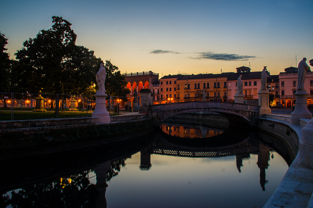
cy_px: 104
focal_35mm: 27
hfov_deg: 67.4
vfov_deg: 47.8
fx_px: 234
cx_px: 156
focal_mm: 18
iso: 100
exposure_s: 1.6
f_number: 13
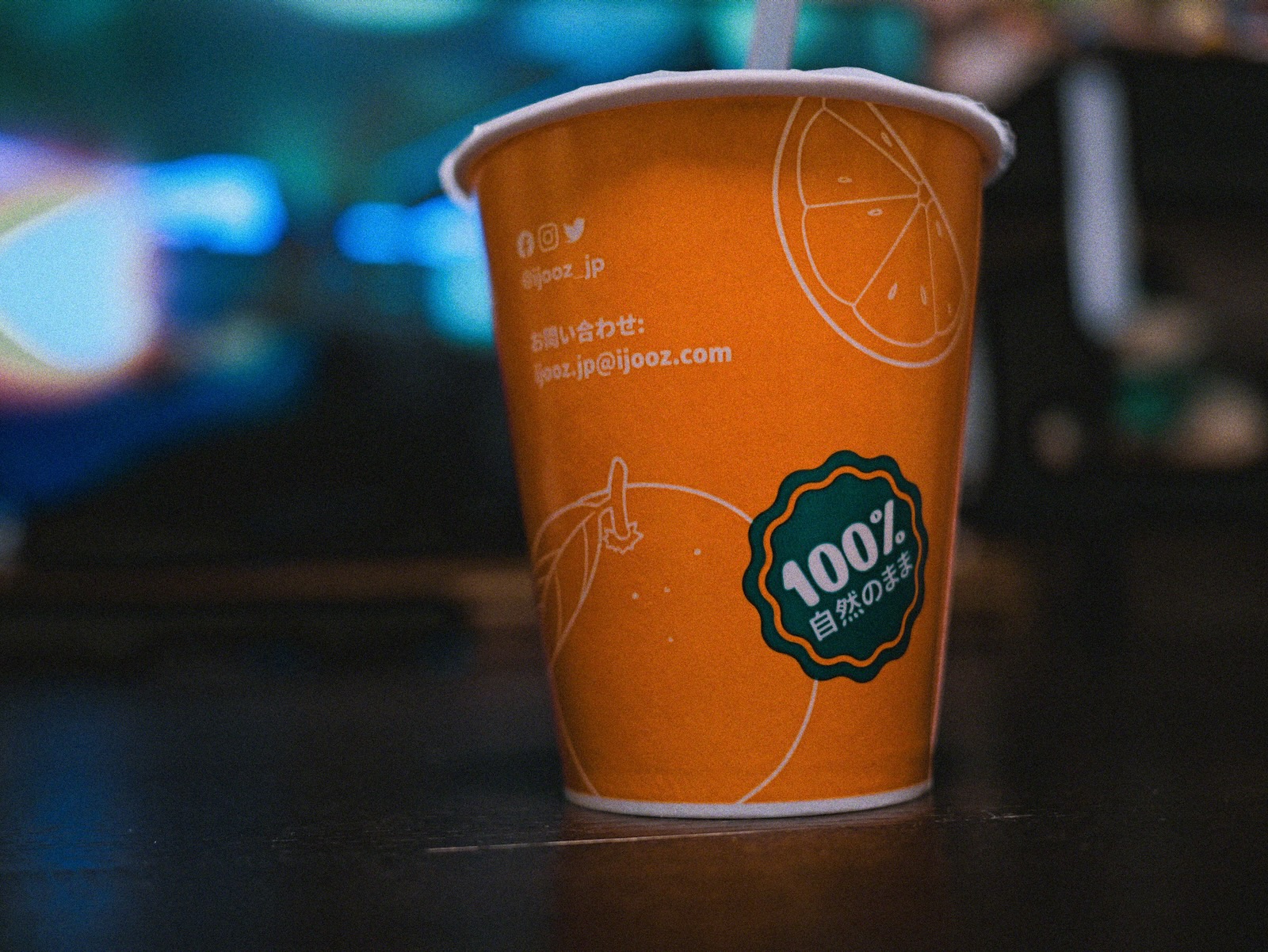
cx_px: 634
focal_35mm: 40
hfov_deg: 46.8
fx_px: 1466
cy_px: 476
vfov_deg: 36.0
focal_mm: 20
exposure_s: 1/60
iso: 160
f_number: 2
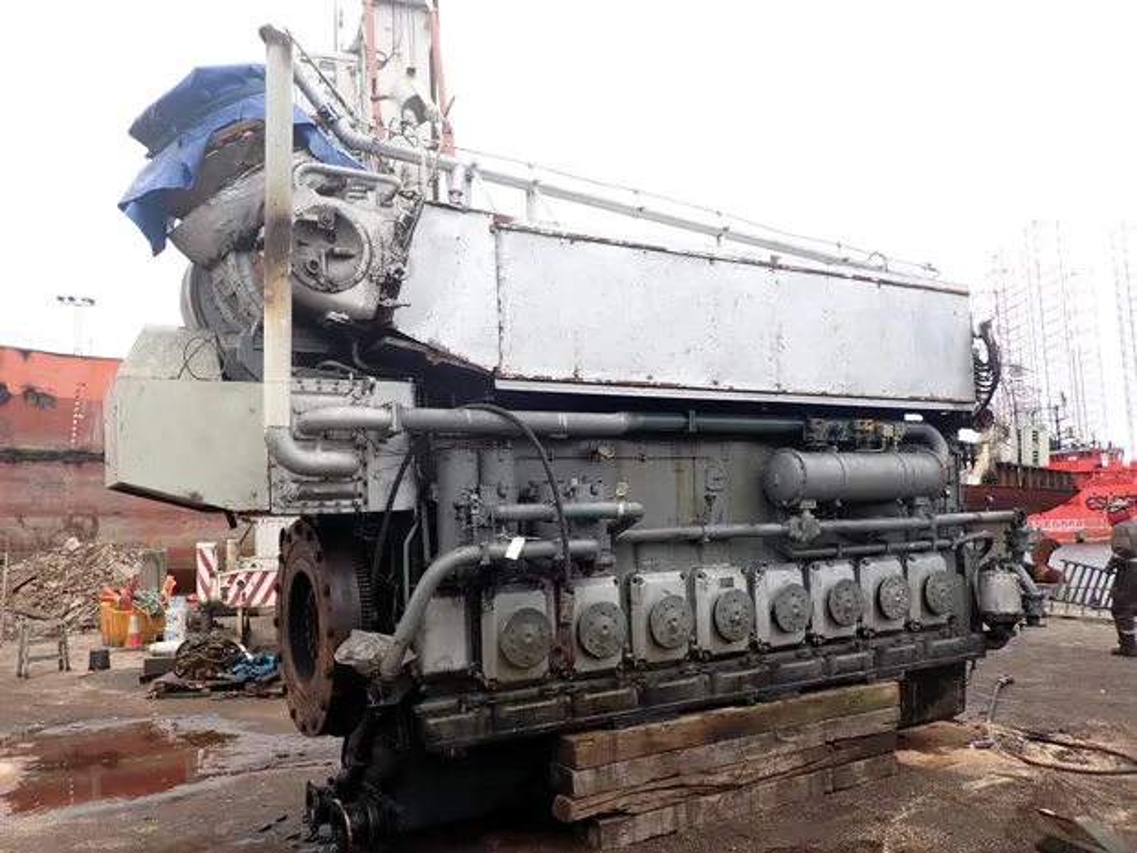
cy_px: 426
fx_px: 821
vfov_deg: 54.9
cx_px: 568
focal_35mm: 25
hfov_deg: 69.4
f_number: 2.8
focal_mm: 4.5
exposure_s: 1/200
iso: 100
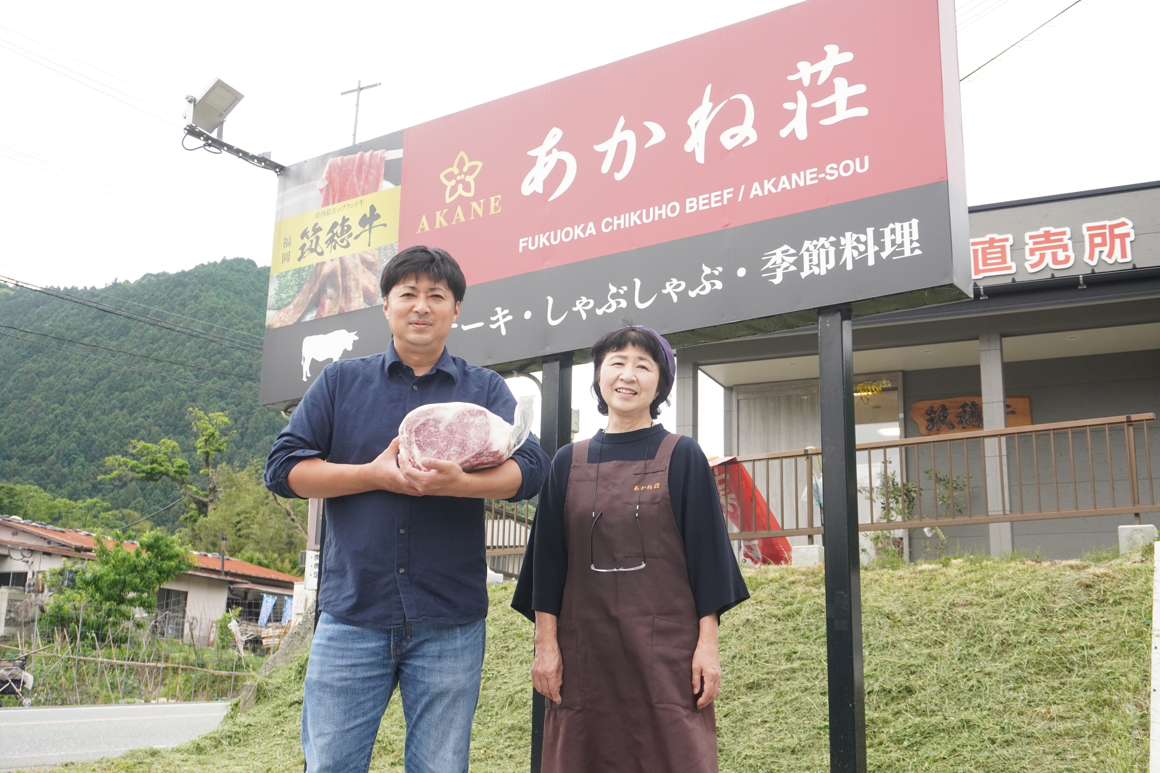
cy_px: 386
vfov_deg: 33.0
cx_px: 580
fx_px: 1305
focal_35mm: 40
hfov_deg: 47.9
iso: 640
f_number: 5.6
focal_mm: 27
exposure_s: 1/250
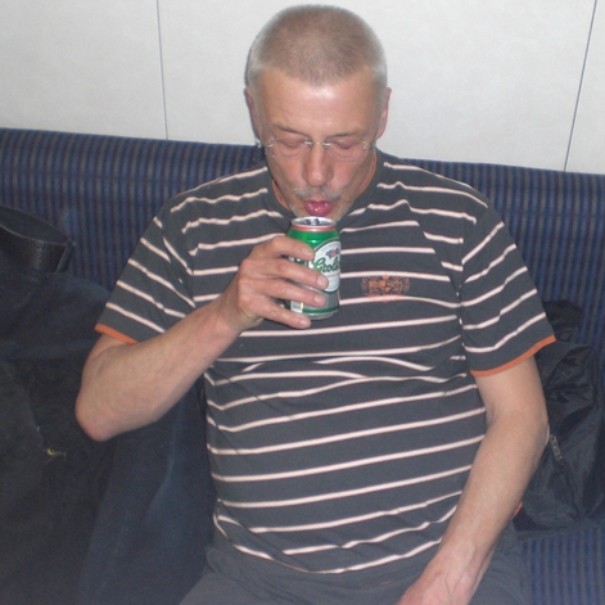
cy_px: 329
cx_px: 398
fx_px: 1127
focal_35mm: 57
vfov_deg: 30.0
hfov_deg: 29.9
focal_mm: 6.3
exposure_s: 1/60
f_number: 3.1
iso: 200
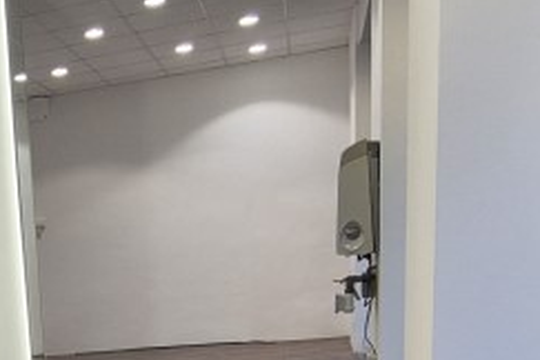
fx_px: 855
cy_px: 489
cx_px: -96
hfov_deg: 30.2
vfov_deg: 21.2
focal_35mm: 57
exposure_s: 1/50
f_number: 2.2
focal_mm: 2.2
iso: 50
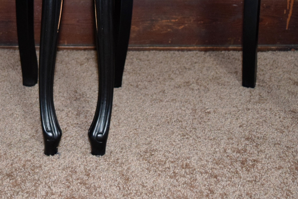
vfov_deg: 16.9
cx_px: 55
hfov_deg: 24.9
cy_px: 23
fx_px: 663
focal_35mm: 80
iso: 1600
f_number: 3.8
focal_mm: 22
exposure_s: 1/60
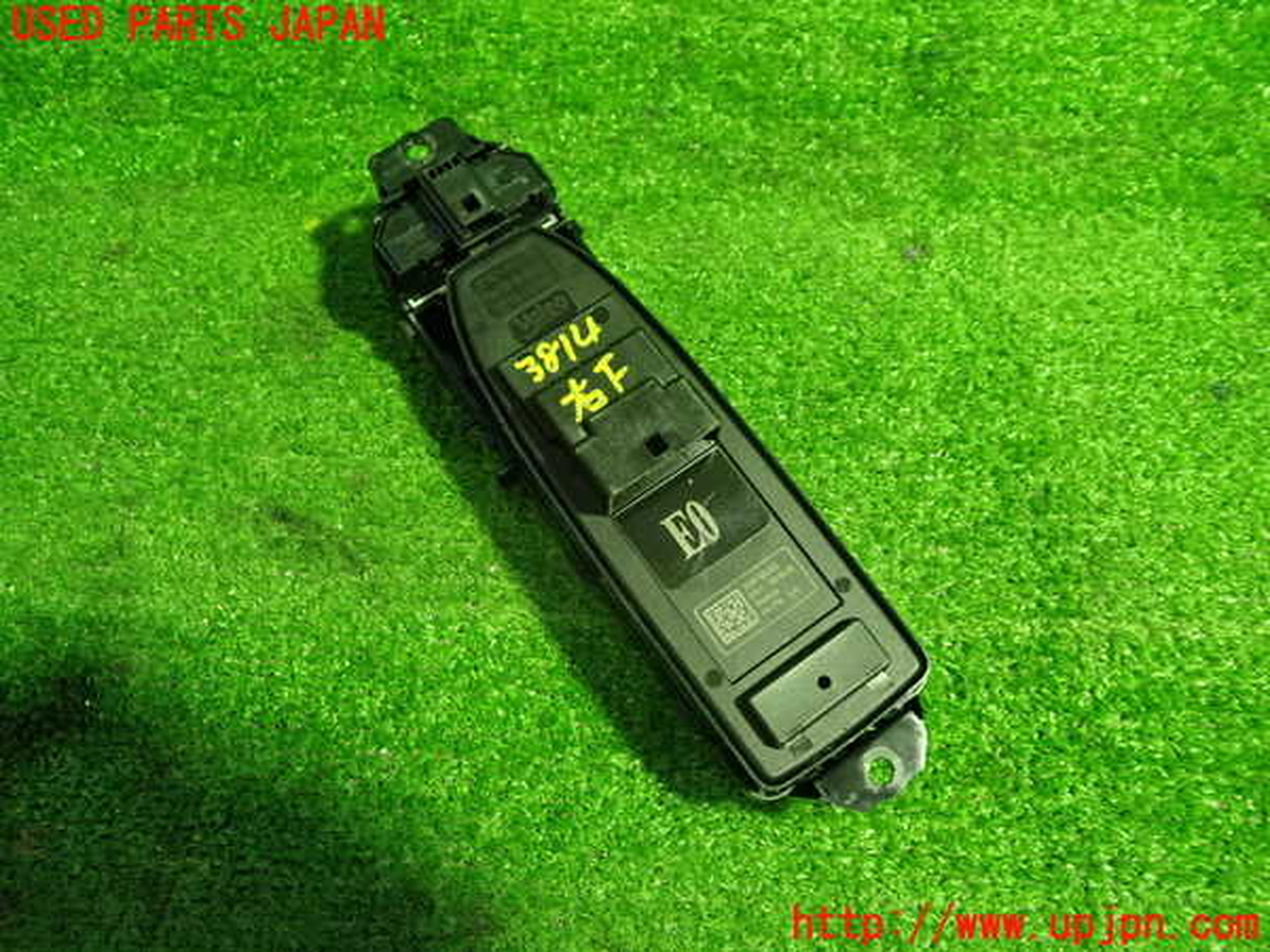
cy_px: 476
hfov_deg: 60.0
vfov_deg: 46.8
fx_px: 1101
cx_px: 635
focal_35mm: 30
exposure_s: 1/30
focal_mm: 5.4
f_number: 2.3
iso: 400
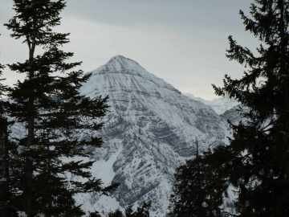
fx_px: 1261
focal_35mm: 151
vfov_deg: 9.8
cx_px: 144
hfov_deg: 13.1
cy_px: 108
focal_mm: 27.1
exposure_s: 1/160
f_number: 5.4
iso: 80
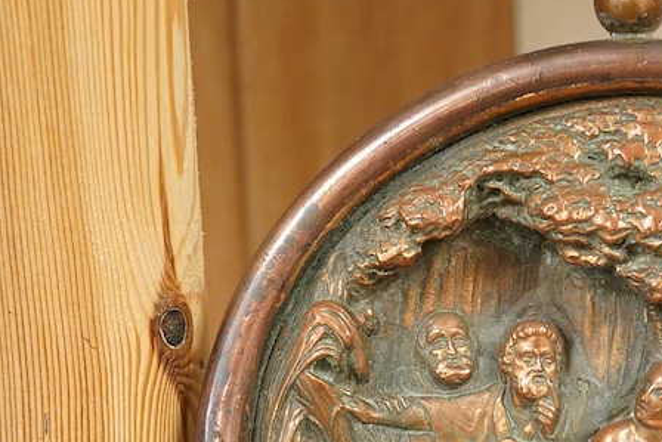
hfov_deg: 17.8
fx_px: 2078
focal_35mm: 113
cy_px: 466
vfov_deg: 12.0
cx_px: 592
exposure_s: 1/160
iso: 2500
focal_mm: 30
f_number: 6.3
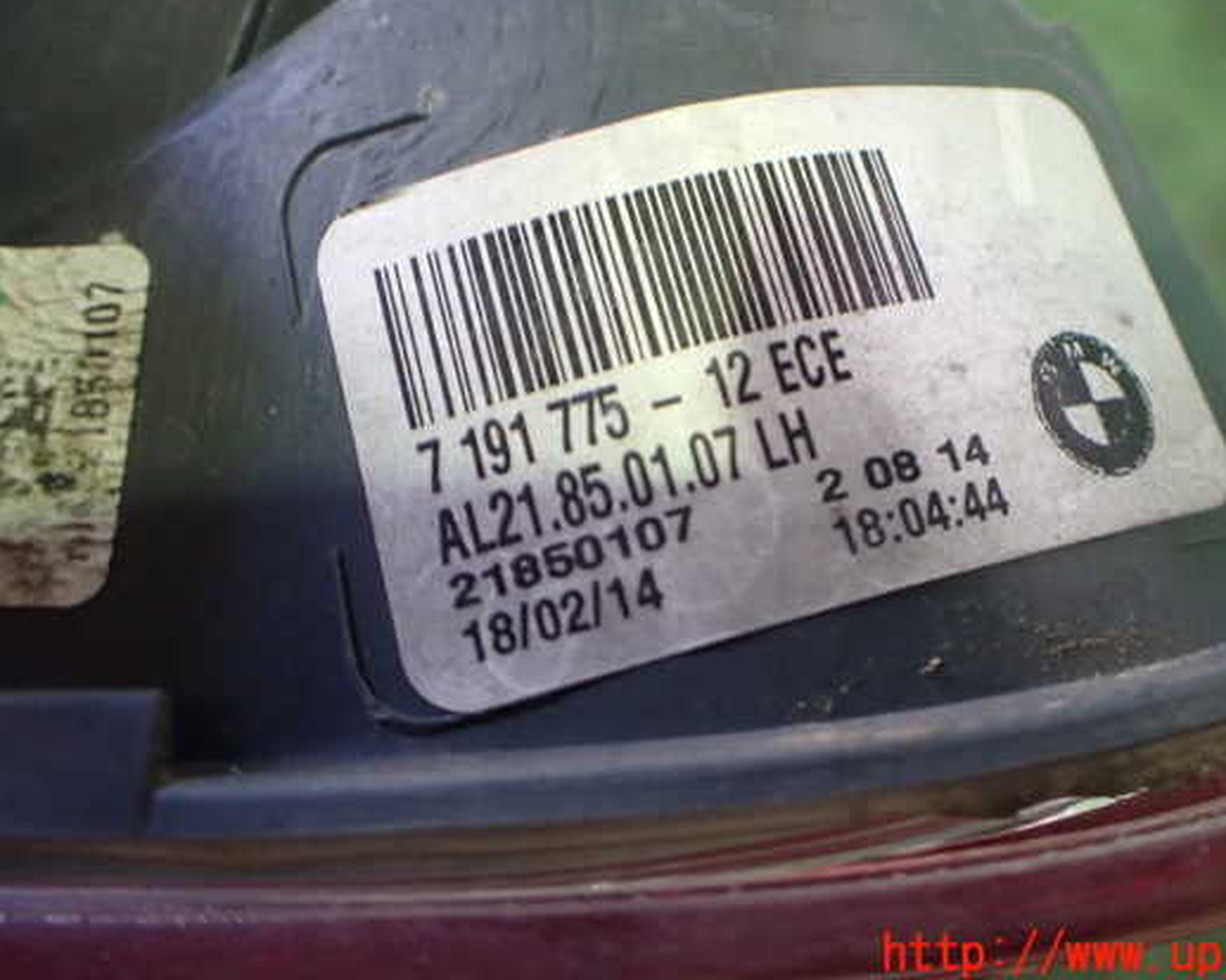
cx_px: 707
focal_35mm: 34
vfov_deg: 43.3
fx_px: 1233
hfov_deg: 52.7
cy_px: 451
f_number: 2.3
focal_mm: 5.4
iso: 800
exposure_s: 1/60
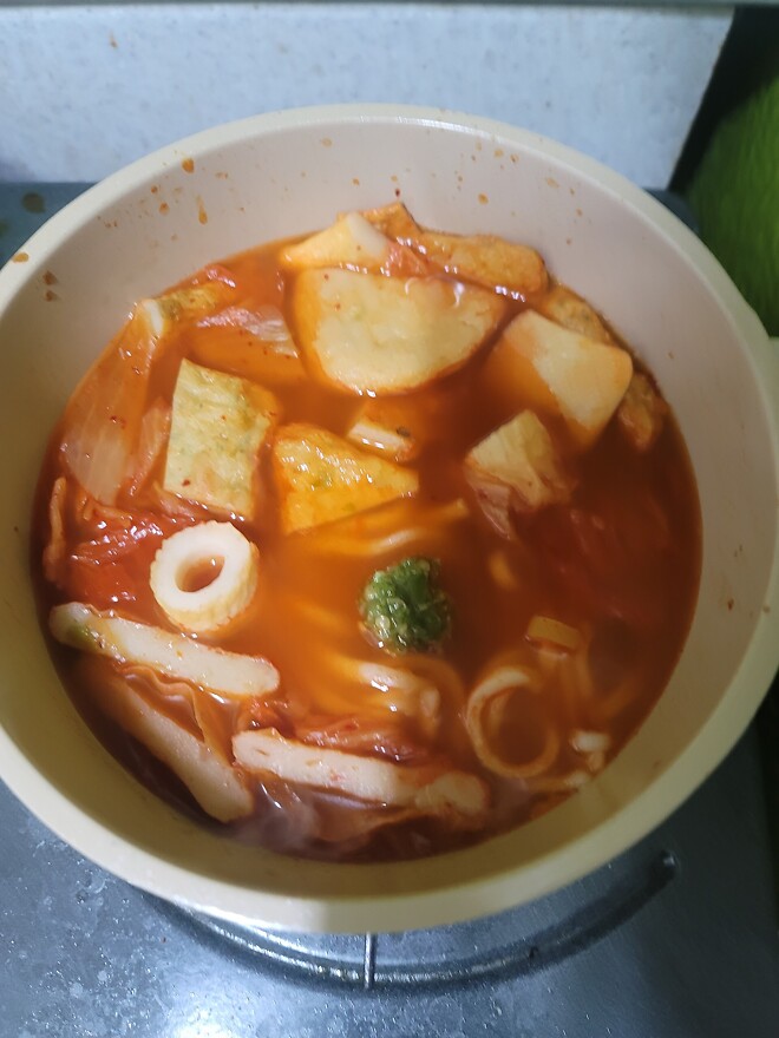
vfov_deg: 69.4
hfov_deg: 54.9
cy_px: 519
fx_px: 750
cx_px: 390
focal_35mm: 25
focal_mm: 7
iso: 320
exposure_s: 1/40
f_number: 1.8
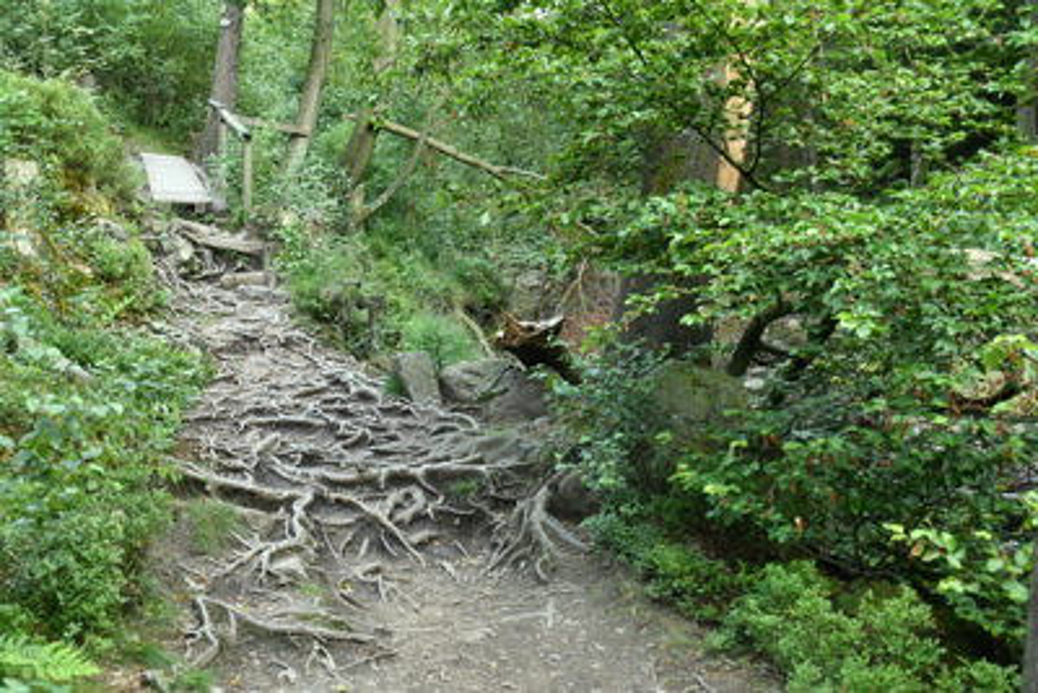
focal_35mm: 46
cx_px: 519
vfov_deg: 29.3
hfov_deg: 42.7
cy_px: 346
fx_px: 1327
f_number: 4
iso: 1600
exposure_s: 1/60
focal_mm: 31
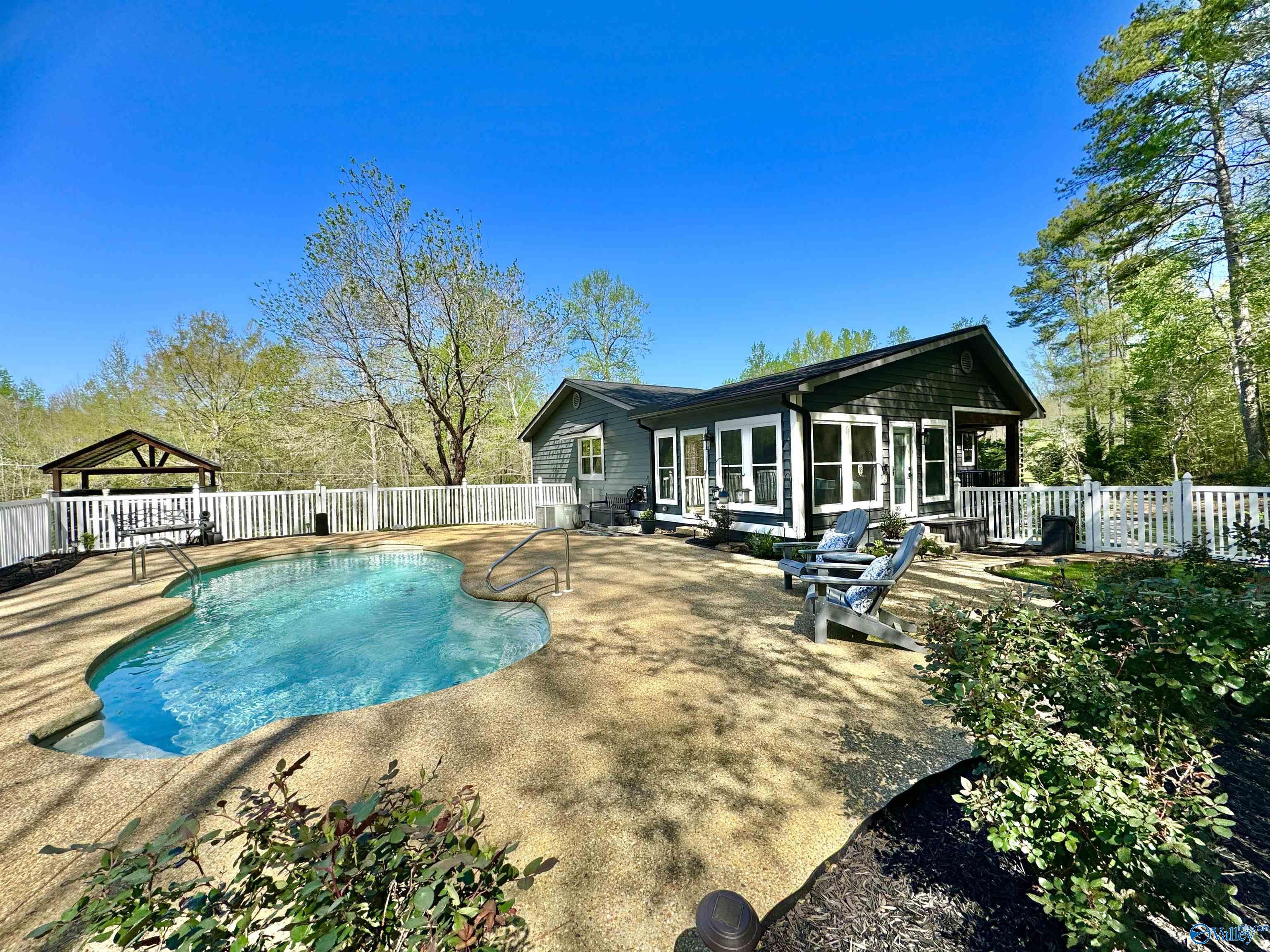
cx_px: 635
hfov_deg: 102.1
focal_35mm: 14
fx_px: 514
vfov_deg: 85.7
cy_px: 476
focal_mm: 2.22
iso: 40
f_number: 2.2
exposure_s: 1/1034
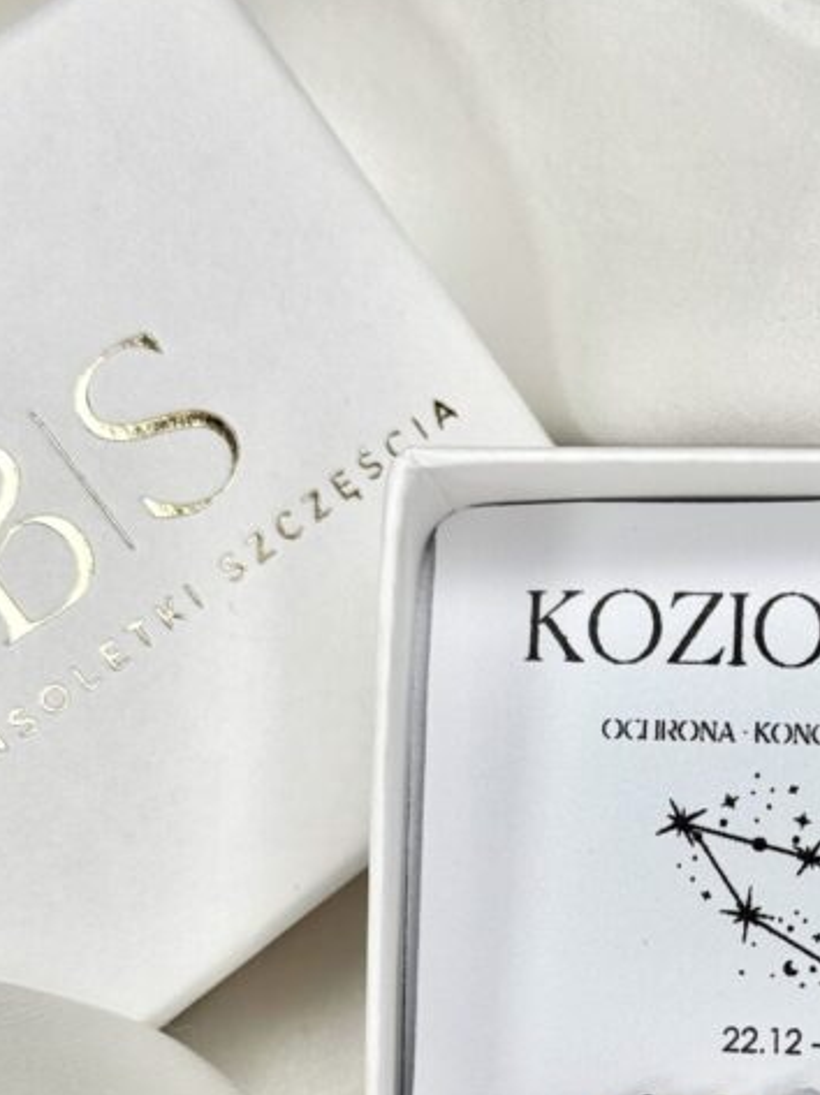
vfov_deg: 18.7
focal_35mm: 104
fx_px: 3289
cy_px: 894
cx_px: 730
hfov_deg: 14.1
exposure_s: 1/1264
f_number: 1.78
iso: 64
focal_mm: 6.76
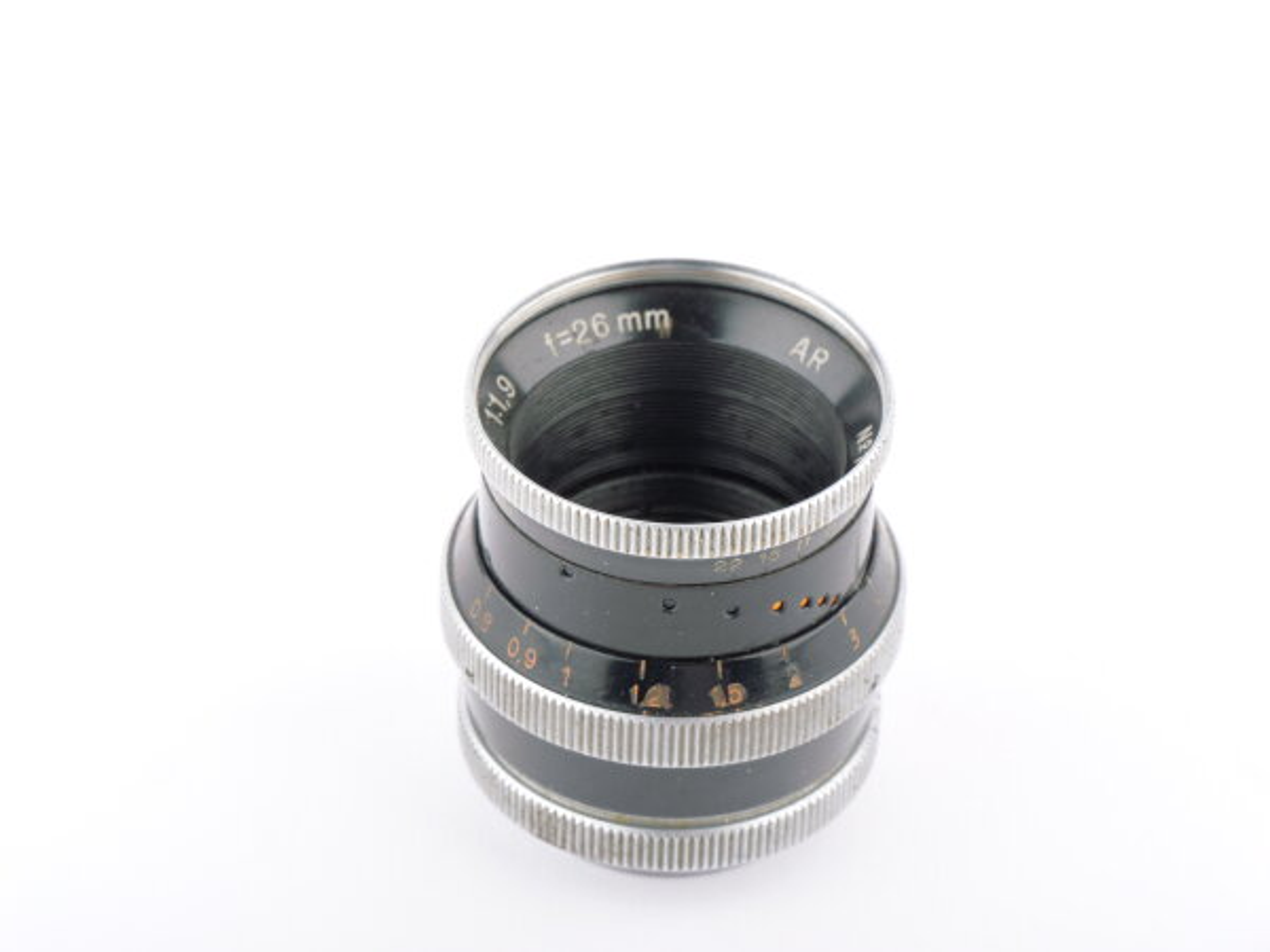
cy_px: 476
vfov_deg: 6.8
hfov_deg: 9.1
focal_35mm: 218
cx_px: 635
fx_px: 7998
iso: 160
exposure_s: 1/250
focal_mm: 109
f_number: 13
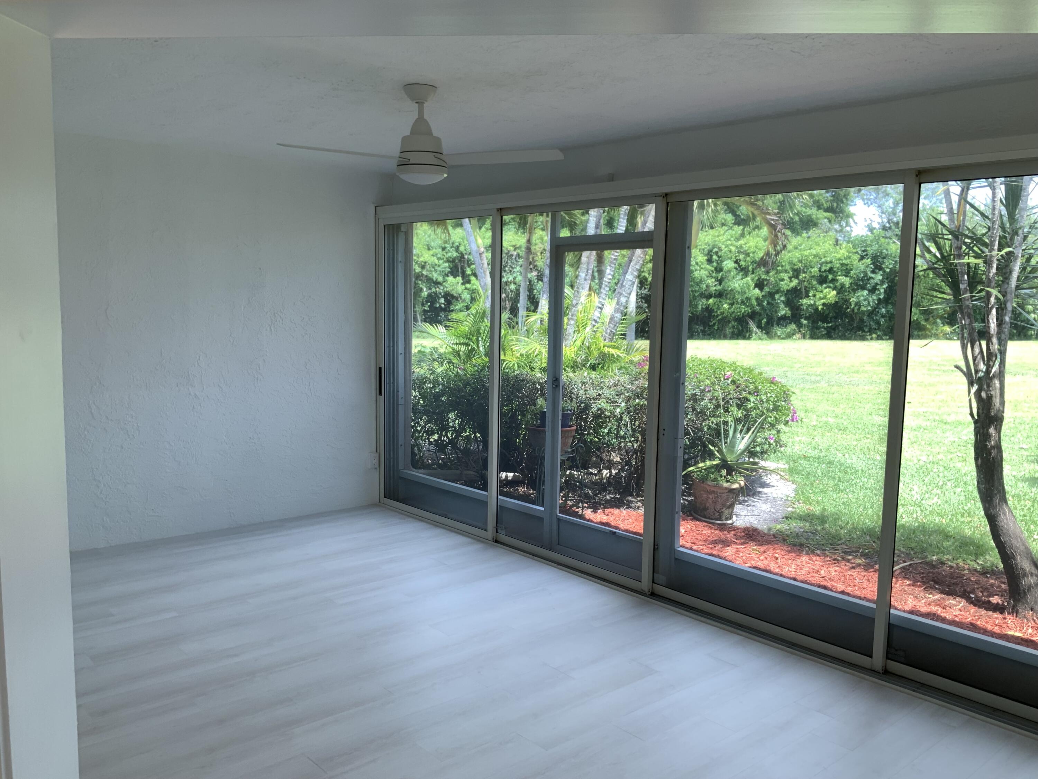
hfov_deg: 61.7
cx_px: 519
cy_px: 390
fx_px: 870
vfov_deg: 48.2
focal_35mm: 29
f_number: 1.8
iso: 32
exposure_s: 1/120
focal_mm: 3
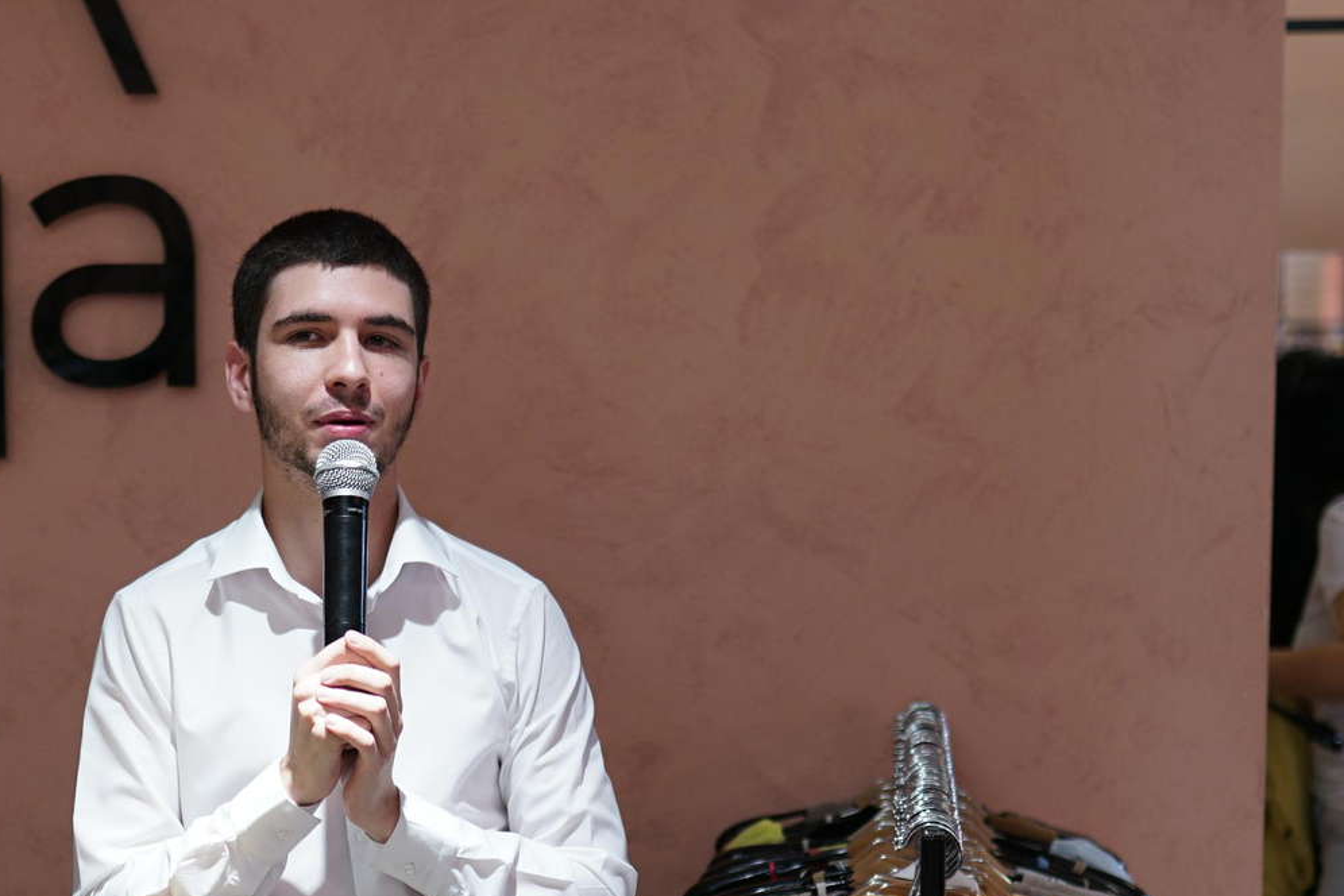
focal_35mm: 90
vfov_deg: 15.1
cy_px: 762
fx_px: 3360
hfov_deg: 22.4
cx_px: 351
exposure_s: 1/250
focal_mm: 35
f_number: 1.6
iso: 200
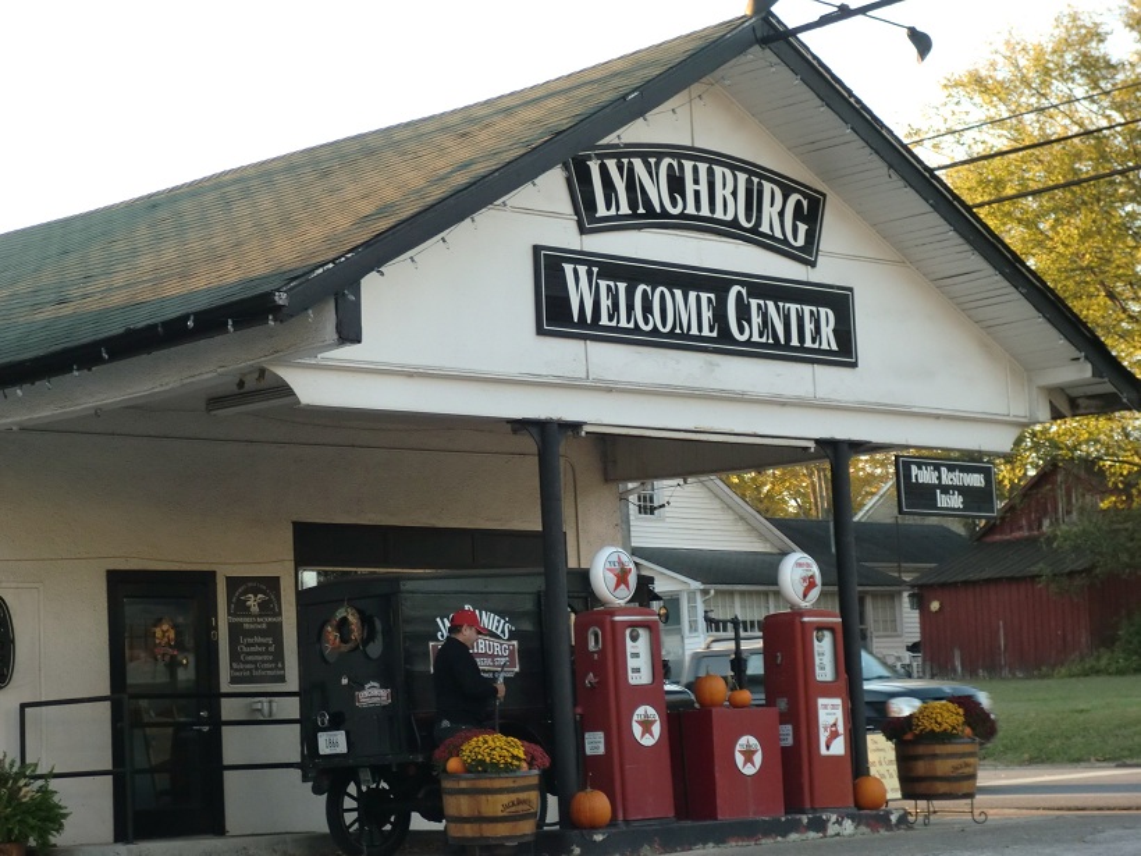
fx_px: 2901
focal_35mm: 88
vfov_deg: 16.8
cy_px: 428
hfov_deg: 22.3
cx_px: 570
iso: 125
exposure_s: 1/80
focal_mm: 15.7
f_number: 5.1
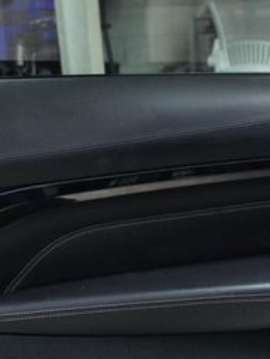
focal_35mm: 65
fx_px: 674
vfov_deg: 29.5
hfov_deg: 22.3
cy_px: 251
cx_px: 225
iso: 1600
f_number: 3.5
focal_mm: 18
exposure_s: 1/50
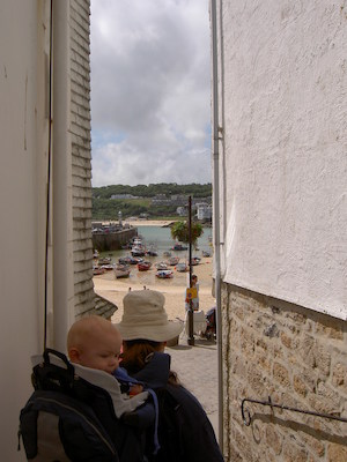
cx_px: 174
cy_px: 231
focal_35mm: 34
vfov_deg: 54.0
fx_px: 454
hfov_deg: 41.8
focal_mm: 5.6
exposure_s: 1/1000
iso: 50
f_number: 4.7
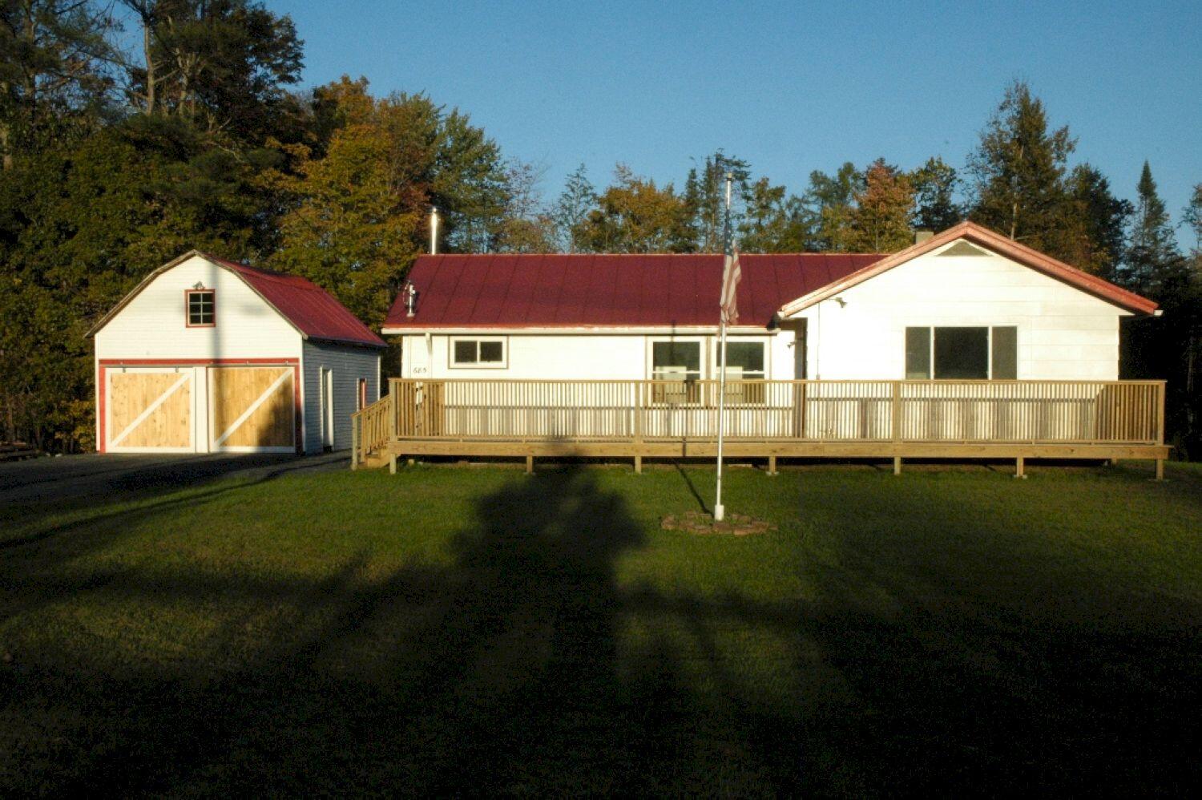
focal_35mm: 40
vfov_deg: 33.0
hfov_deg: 48.0
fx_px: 1351
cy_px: 400
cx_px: 601
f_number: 25
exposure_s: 1/250
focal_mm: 27
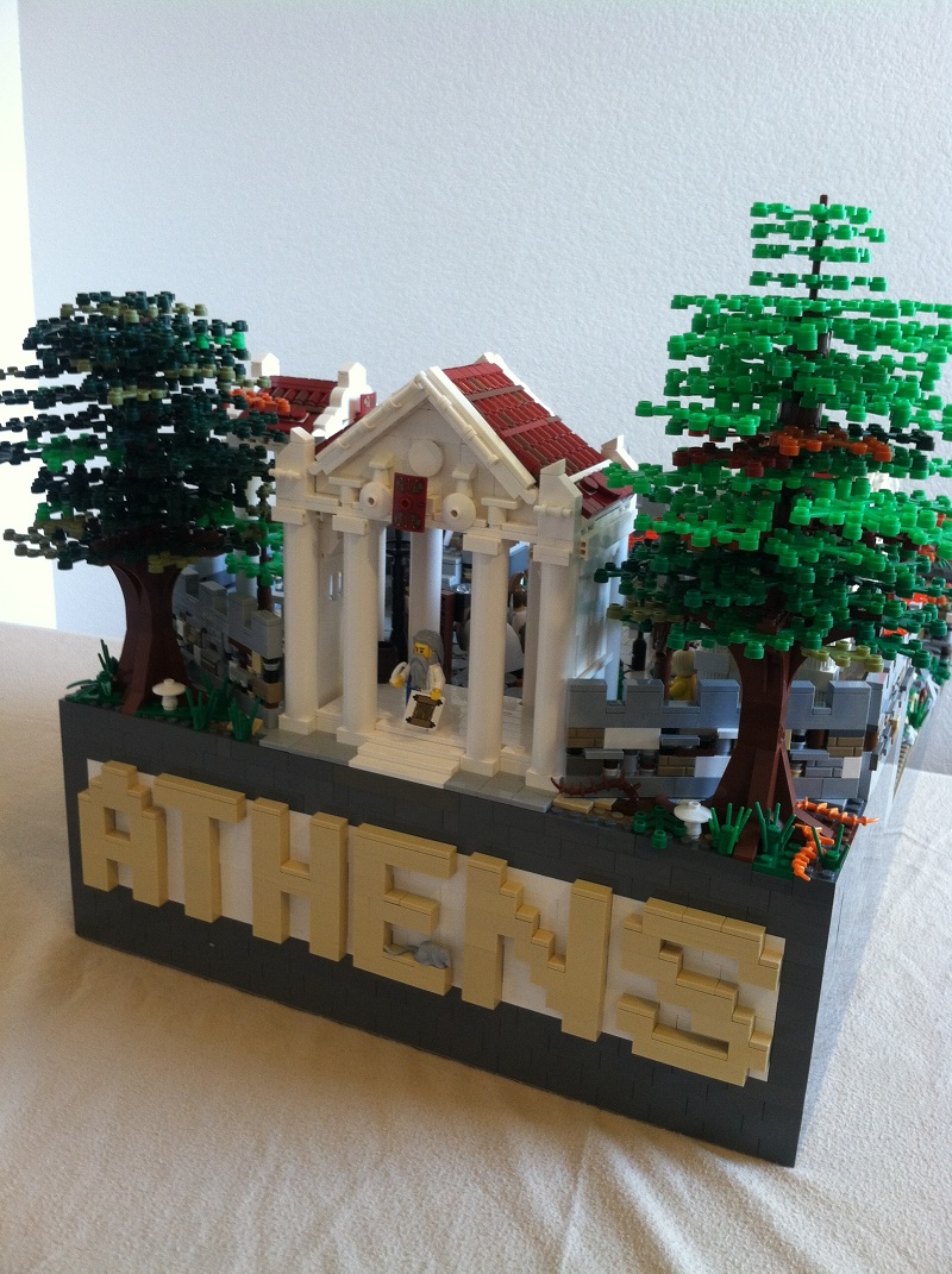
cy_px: 637
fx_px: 1287
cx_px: 476
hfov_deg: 40.6
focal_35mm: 35
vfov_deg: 52.7
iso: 100
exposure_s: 1/15
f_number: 2.8
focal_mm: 3.85
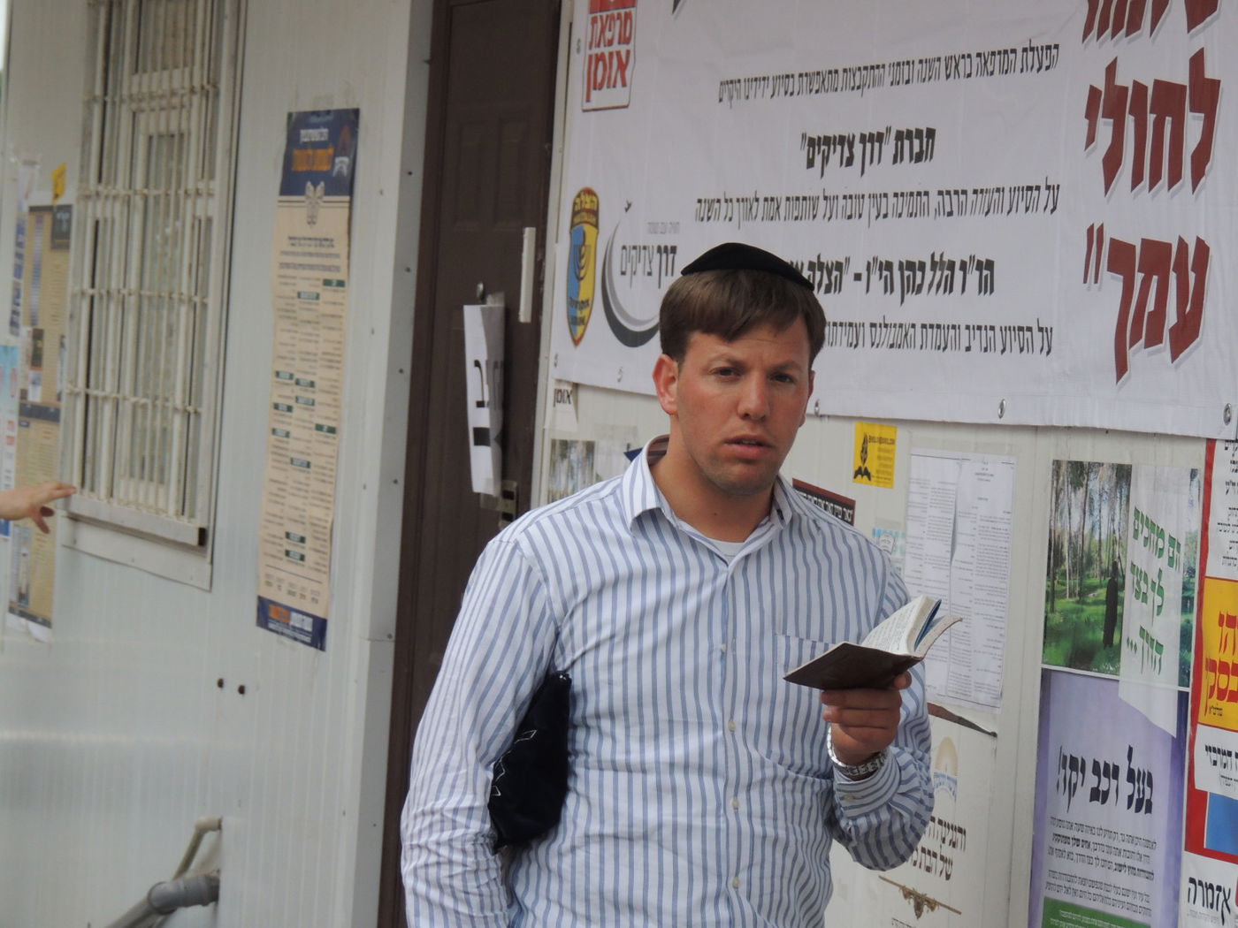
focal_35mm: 170
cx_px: 619
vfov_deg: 8.7
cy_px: 464
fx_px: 6080
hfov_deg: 11.6
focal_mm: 30.3
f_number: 4.5
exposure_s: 1/500
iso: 220
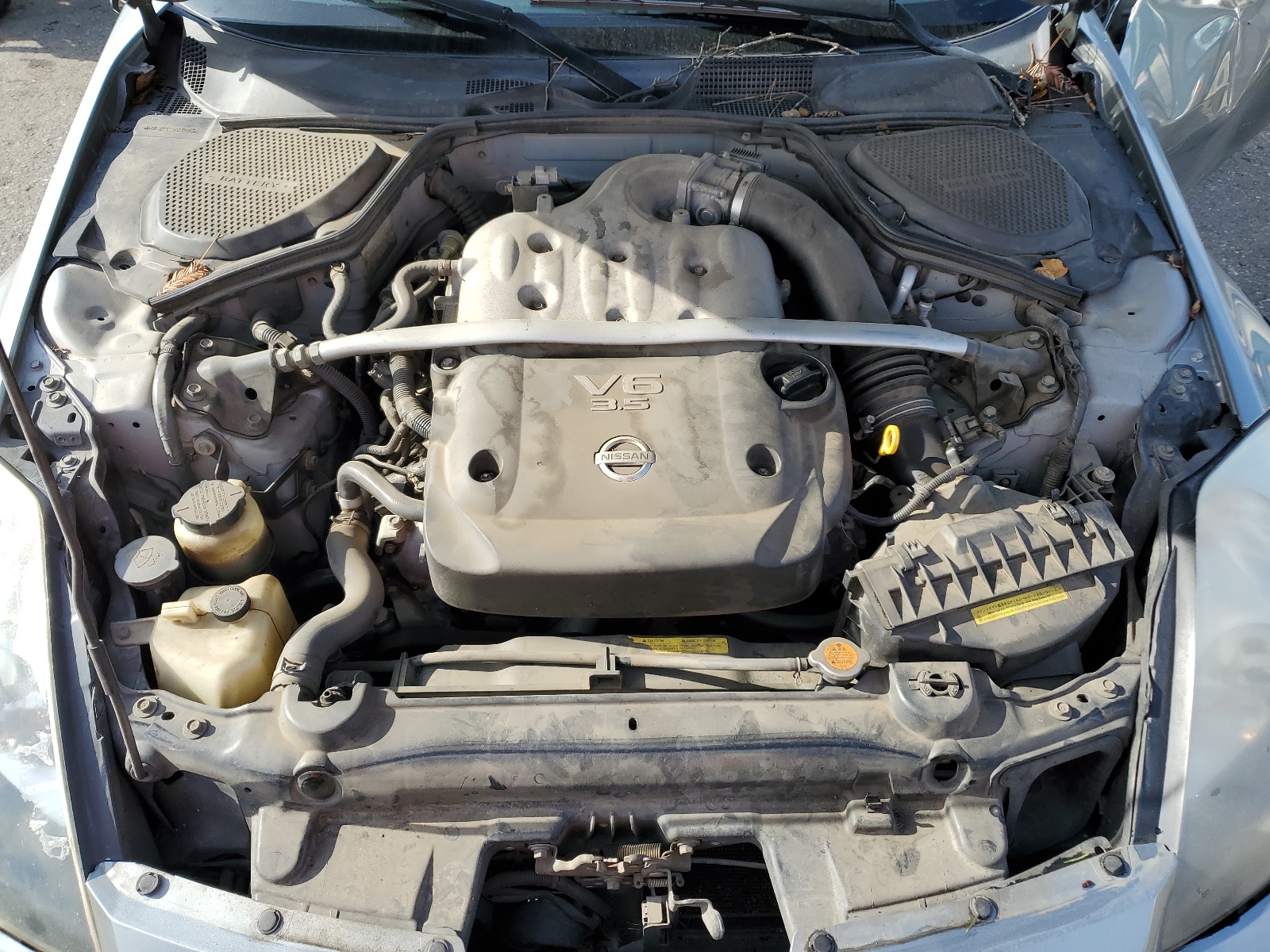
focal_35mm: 26
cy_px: 476
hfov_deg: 67.3
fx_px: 954
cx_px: 635
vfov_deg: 53.1
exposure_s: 1/1111
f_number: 1.5
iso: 50
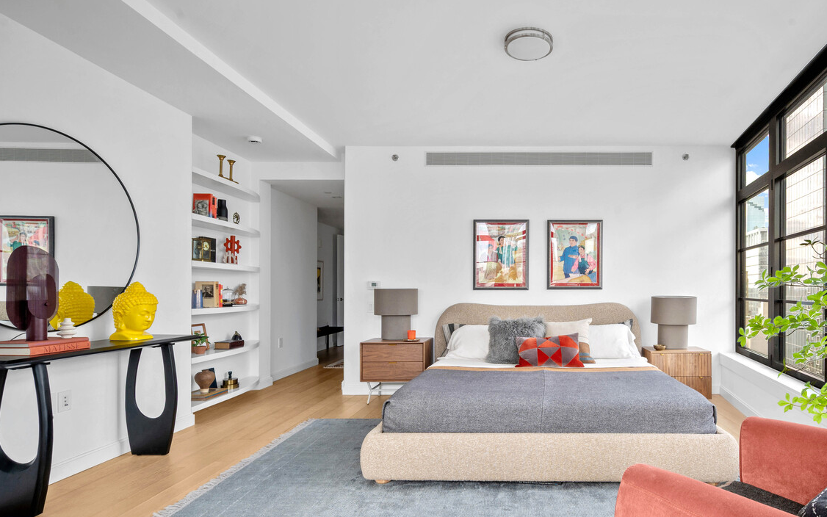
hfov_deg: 86.1
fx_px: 428
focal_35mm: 19
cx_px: 523
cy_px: 300
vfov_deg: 61.9
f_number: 11
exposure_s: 1/6
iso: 250
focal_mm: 14
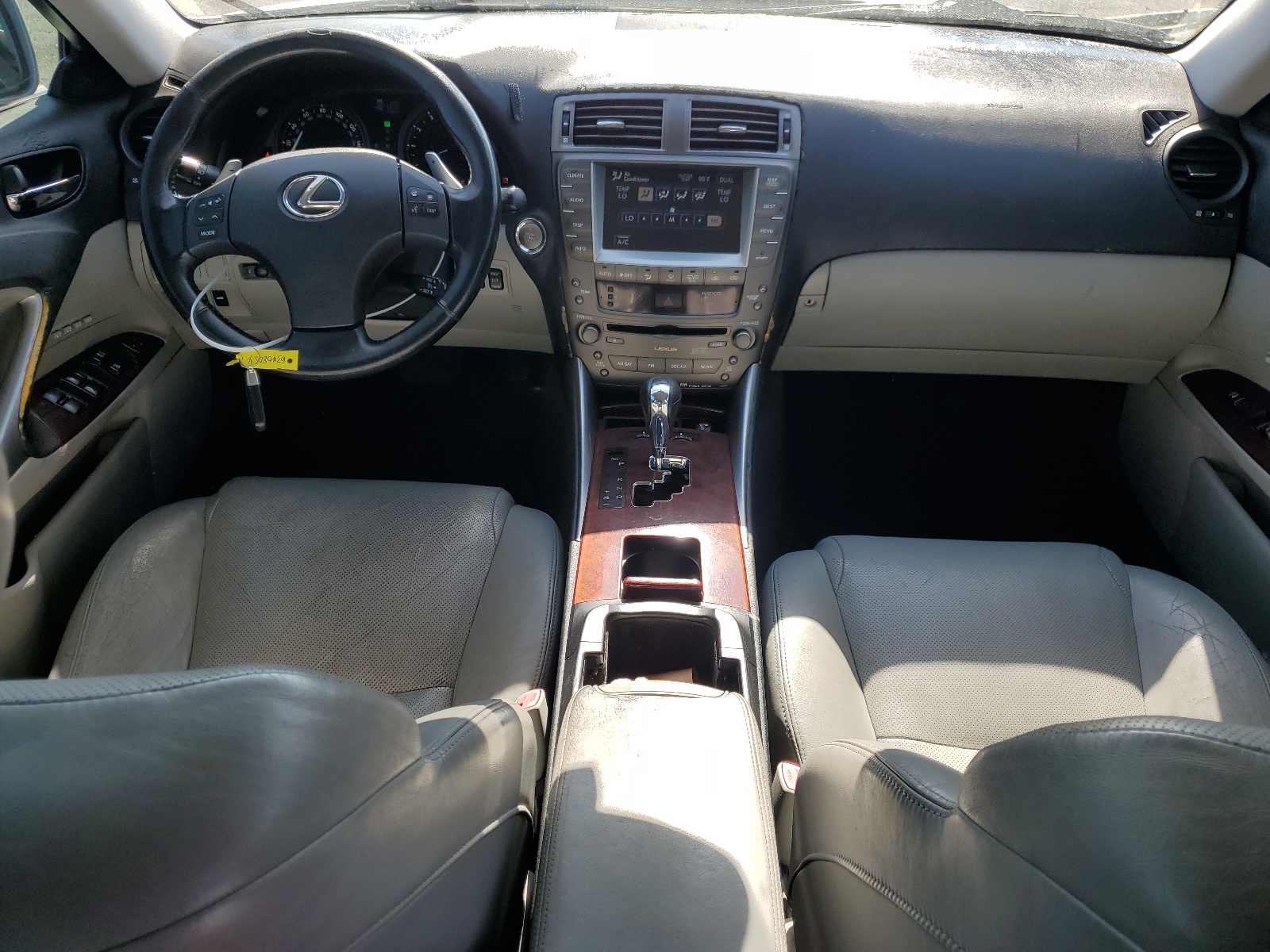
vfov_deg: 53.1
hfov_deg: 67.3
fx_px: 954
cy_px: 476
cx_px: 635
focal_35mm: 26
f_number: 1.5
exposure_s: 1/769
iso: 50
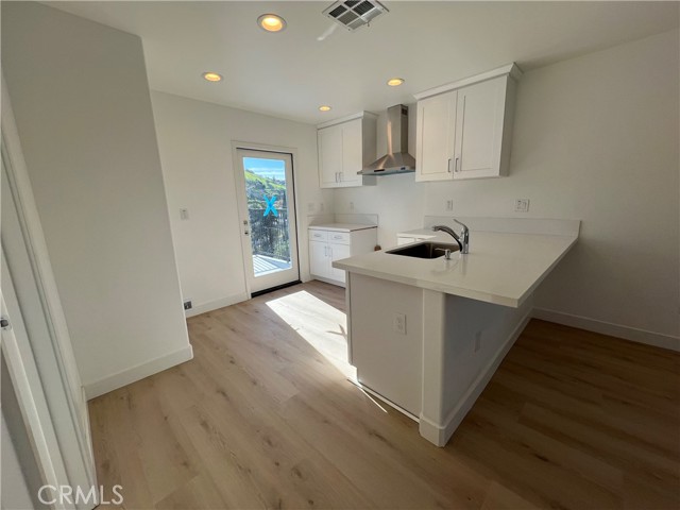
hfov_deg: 106.2
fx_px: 255
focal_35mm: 13
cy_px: 255
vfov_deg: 89.9
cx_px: 340
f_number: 1.8
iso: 32
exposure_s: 1/477
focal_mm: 1.57
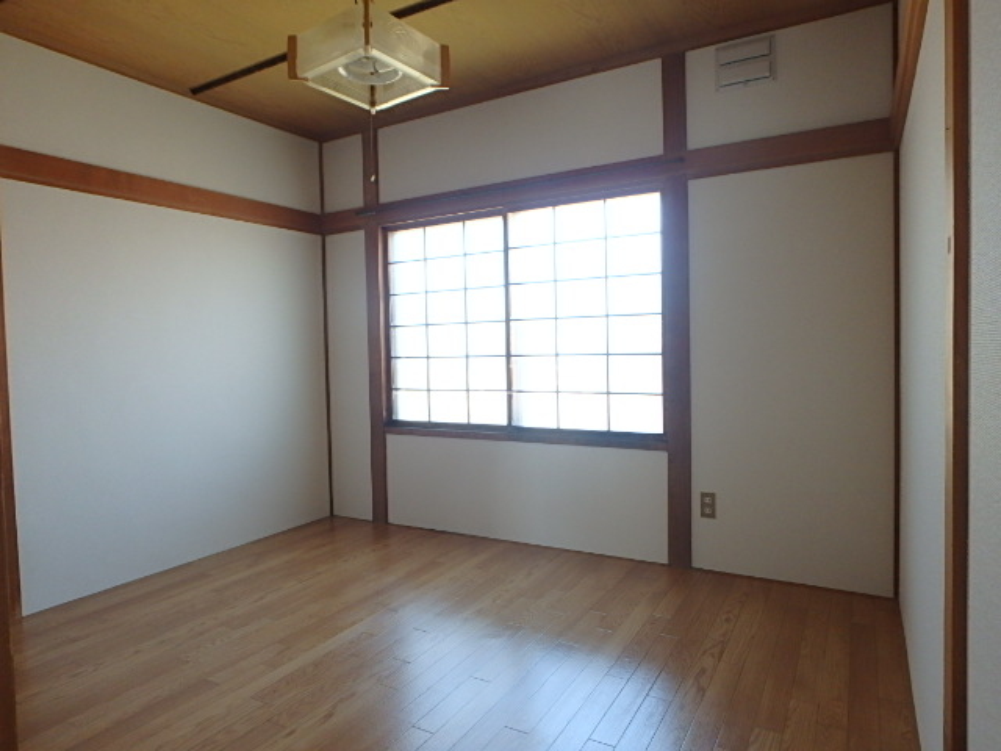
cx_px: 500
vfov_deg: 63.4
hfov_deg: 79.0
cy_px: 376
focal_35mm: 21
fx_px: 607
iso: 200
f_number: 3.5
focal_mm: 3.7
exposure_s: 1/40
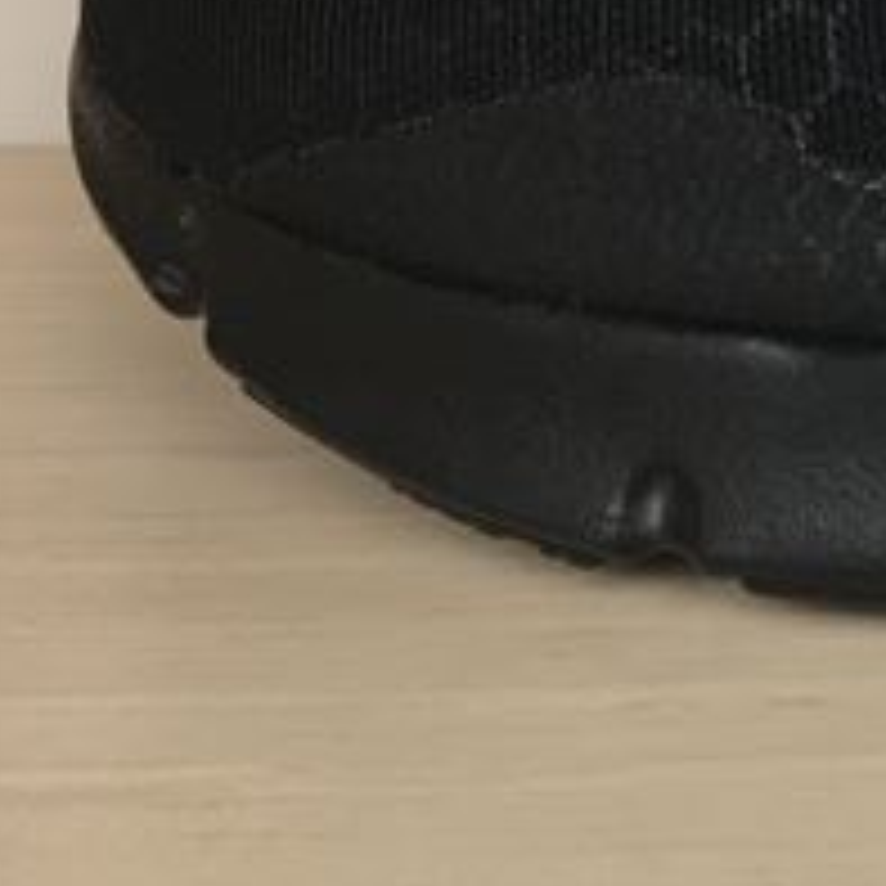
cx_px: 1763
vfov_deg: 16.0
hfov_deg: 14.1
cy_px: -198
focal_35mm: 104
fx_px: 3012
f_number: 2.2
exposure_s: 1/120
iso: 40
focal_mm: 4.15
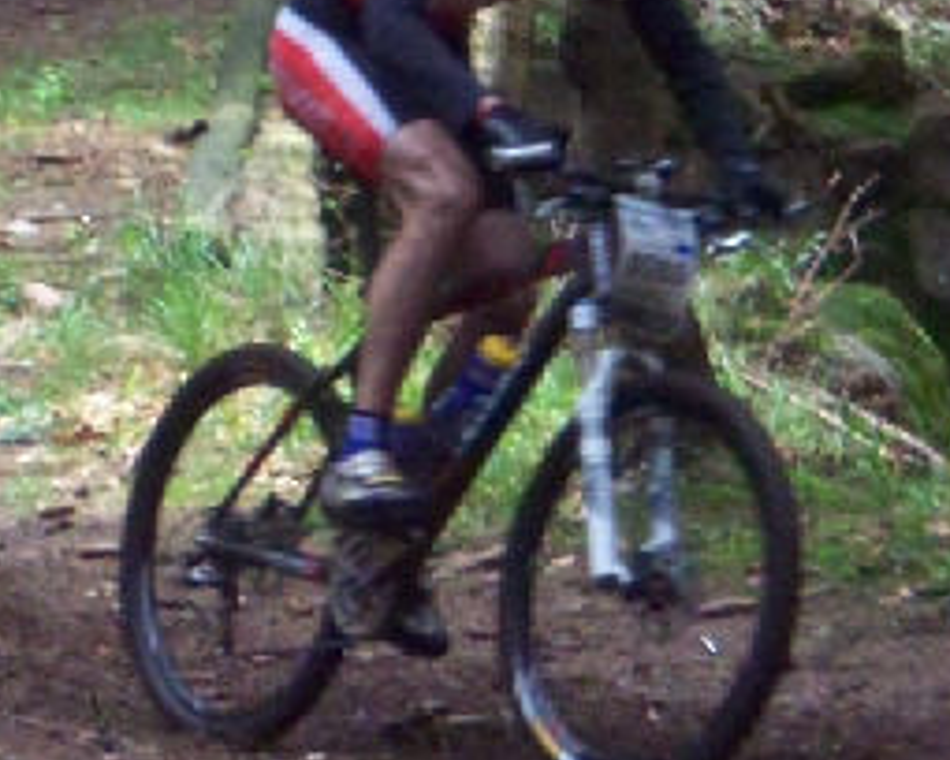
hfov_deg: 5.4
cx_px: 45
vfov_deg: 4.3
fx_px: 10066
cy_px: 15
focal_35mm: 358
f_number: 4.4
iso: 400
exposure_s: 1/160
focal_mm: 19.2
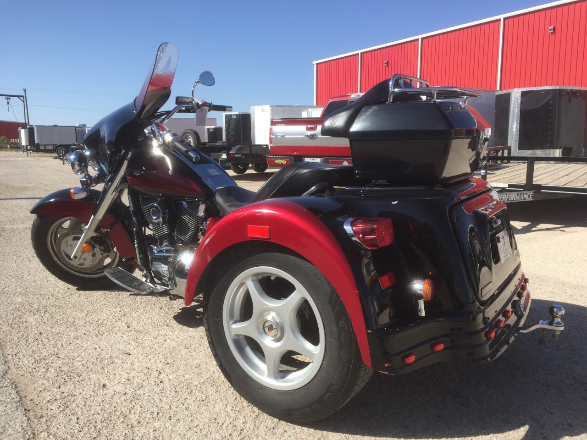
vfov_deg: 48.2
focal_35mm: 29
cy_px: 220
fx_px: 492
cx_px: 294
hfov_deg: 61.7
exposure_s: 1/1464
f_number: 2.2
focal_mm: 4.15
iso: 32
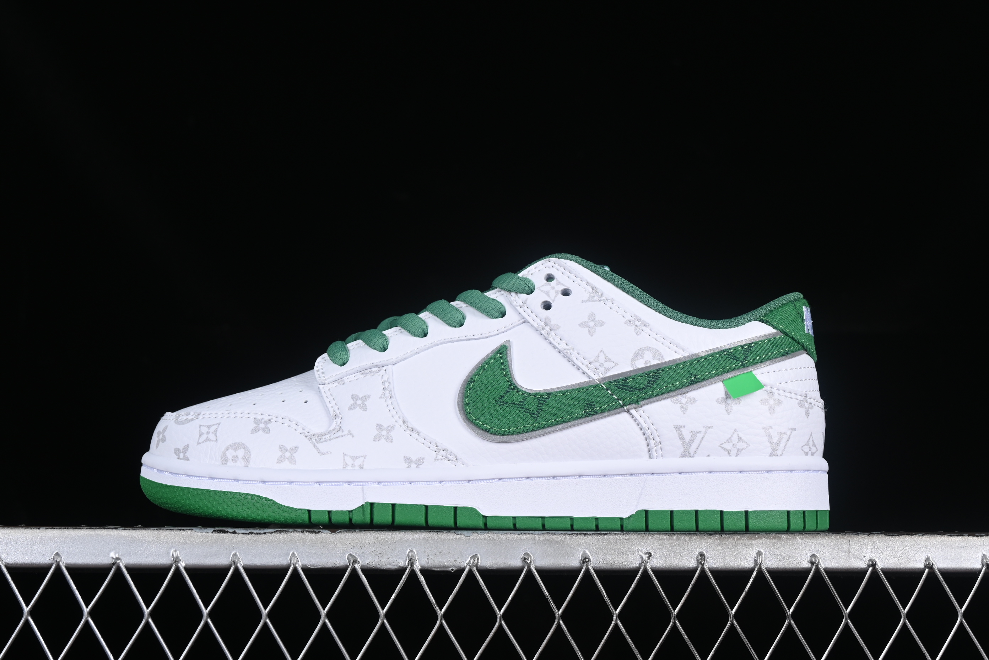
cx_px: 494
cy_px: 330
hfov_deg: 27.0
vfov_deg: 18.2
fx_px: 2060
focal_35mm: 75
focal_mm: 50
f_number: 8
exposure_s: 1/100
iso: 160
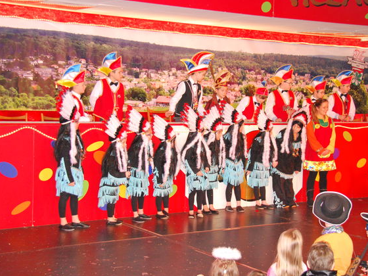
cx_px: 196
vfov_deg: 22.3
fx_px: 702
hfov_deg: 29.4
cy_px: 139
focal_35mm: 66
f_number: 5
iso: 1400
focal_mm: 40
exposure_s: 1/60
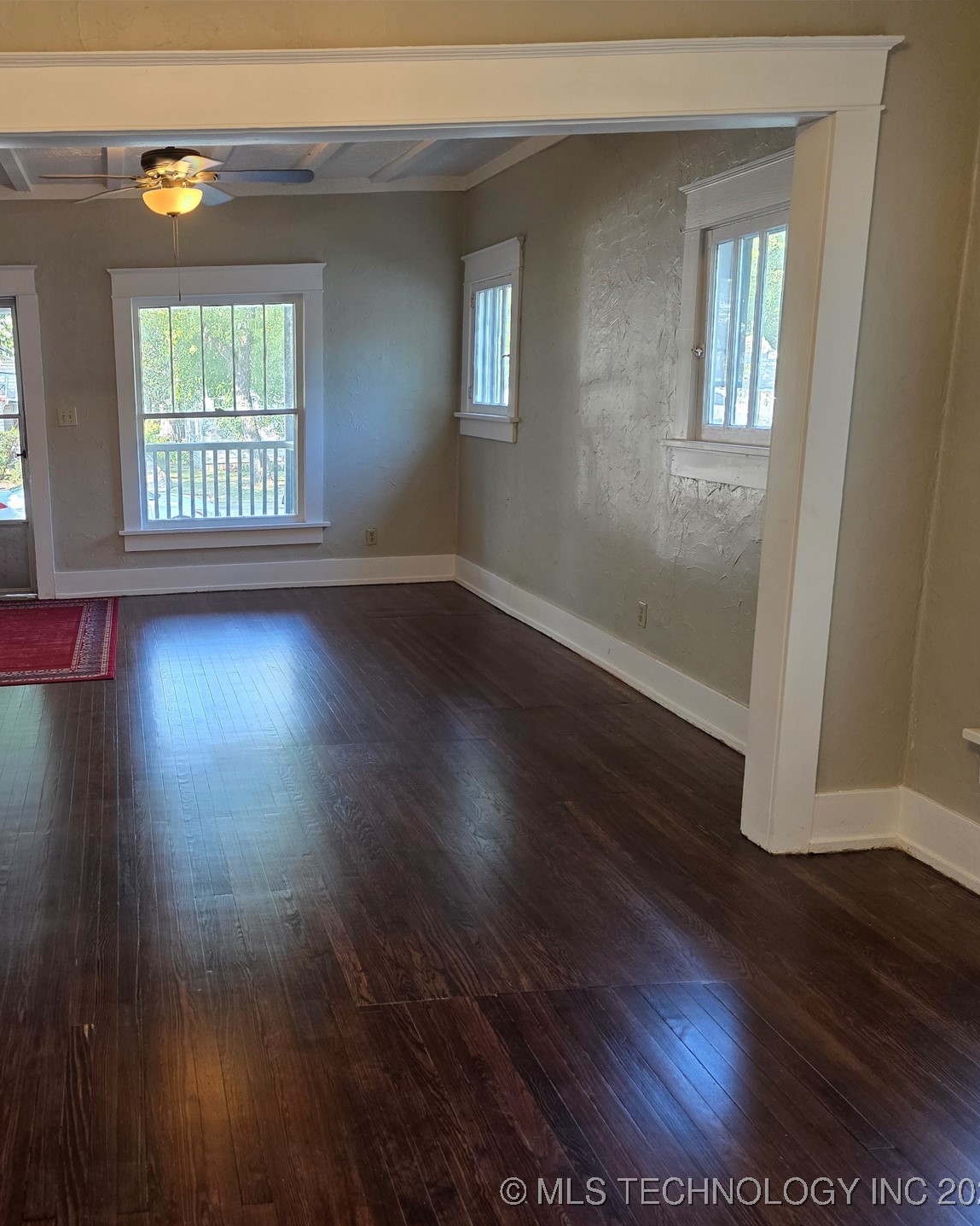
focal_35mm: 30
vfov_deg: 58.8
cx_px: 206
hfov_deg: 46.1
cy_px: 613
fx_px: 1088
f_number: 1.7
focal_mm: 6.3
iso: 200
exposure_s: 1/120
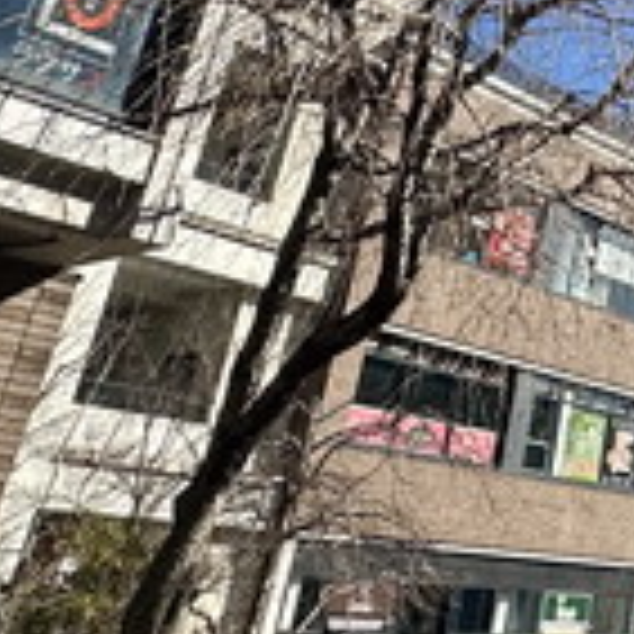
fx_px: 1450
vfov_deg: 21.4
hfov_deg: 20.1
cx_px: 1030
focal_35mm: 70
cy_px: -270
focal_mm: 2.22
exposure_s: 1/1916
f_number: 2.2
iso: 50
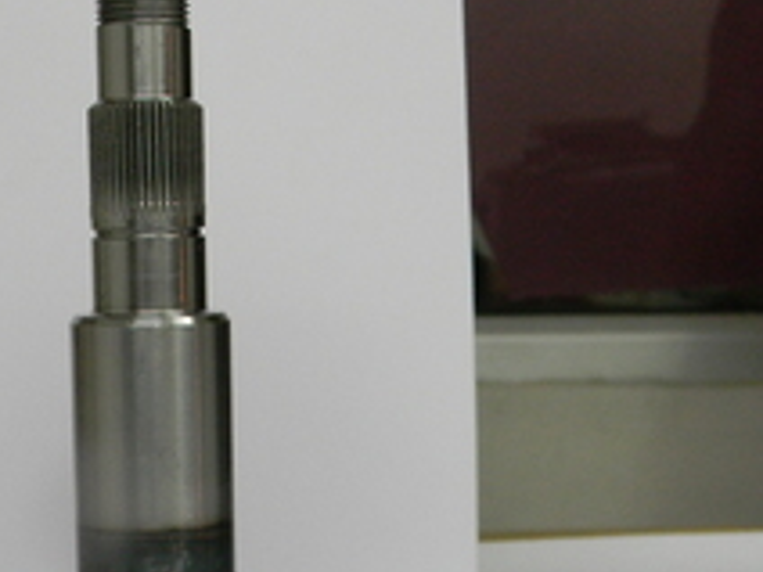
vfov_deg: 17.3
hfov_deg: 22.7
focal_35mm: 85
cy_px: 408
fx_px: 1874
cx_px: 151
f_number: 3.7
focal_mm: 6.4
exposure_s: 1/30
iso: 293
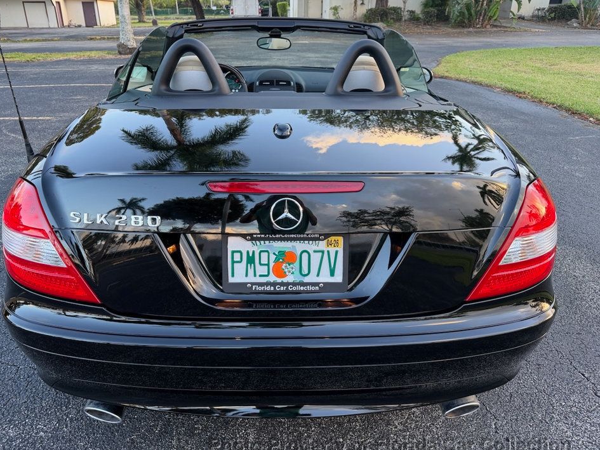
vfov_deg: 53.1
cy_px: 223
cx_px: 279
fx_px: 451
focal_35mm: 26
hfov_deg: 67.2
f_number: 1.78
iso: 100
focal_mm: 6.76
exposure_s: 1/121
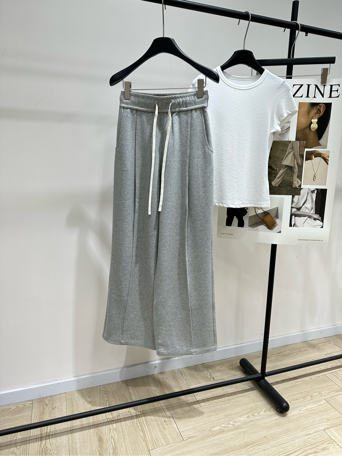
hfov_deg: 56.8
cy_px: 228
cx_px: 171
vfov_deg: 71.6
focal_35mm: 24
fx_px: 316
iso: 100
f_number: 1.78
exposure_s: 1/121
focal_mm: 6.86
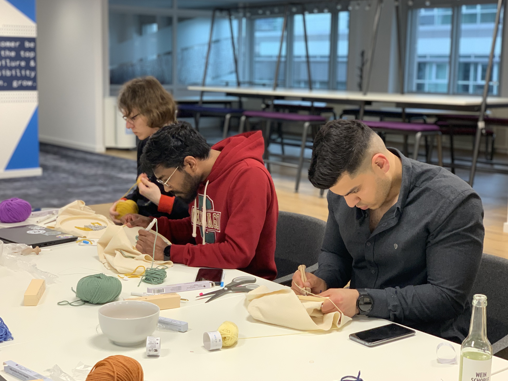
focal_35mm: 54
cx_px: 245
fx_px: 792
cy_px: 187
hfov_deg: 35.5
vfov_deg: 27.0
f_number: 2.4
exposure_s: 1/50
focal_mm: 6
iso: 125
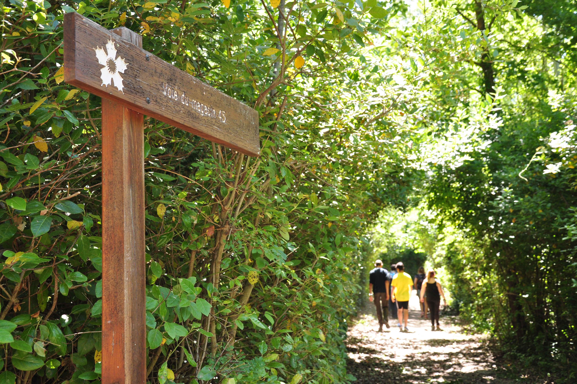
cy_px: 192
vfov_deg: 29.8
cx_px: 288
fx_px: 720
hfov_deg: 43.7
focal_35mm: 45
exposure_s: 1/160
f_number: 6.3
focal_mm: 30
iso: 500
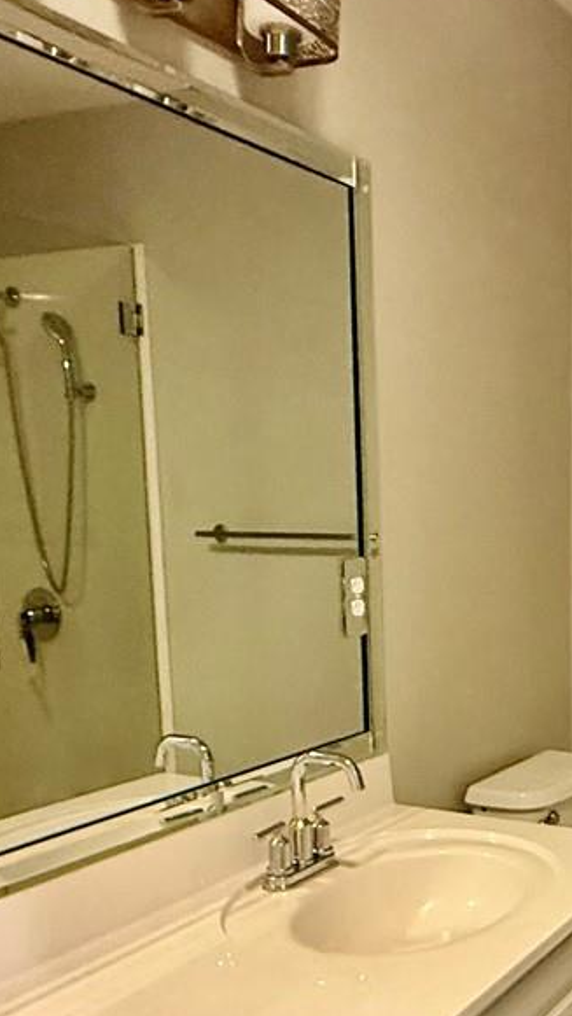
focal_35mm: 42
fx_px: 1132
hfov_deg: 27.0
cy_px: 715
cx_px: 551
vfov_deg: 47.2
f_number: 2.2
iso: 640
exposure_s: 1/60
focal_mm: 2.22
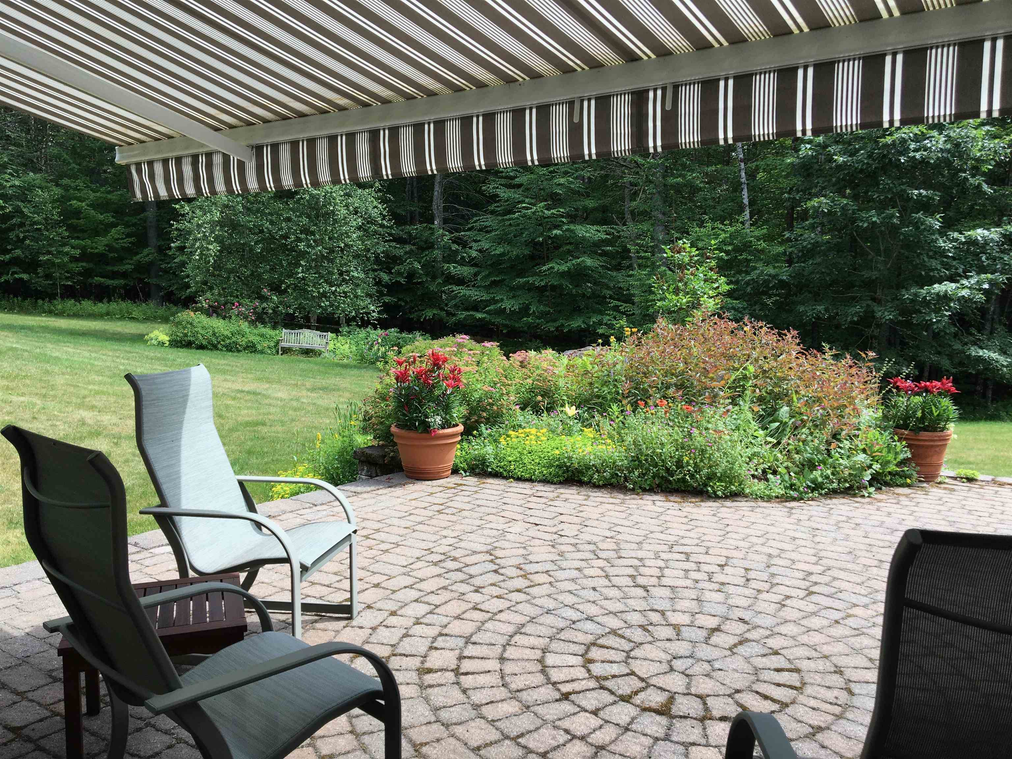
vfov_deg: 48.2
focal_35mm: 29
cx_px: 506
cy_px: 380
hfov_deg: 61.7
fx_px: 848
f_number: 2.2
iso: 25
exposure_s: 1/472
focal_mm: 4.15
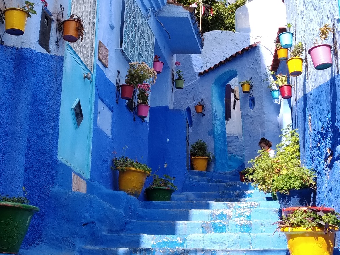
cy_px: 128
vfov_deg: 53.1
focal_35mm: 26
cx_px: 170
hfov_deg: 67.3
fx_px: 255
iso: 100
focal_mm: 3.82
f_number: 2.2
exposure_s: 1/605
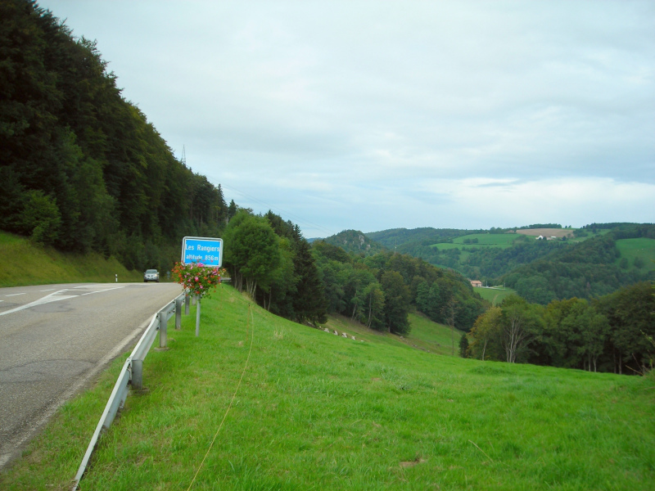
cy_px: 246
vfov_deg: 37.7
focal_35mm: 38
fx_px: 719
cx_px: 328
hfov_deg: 49.0
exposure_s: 1/360
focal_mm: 6.3
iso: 50
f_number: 3.2
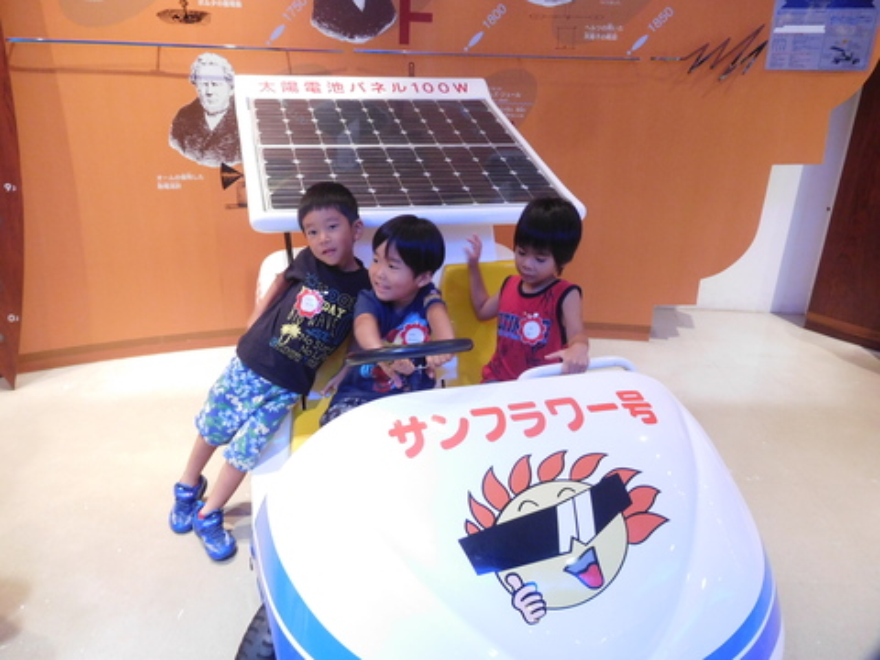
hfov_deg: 69.4
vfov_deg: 54.9
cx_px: 440
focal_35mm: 25
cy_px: 330
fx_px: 636
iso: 400
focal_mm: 4.5
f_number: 3.4
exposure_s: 1/15
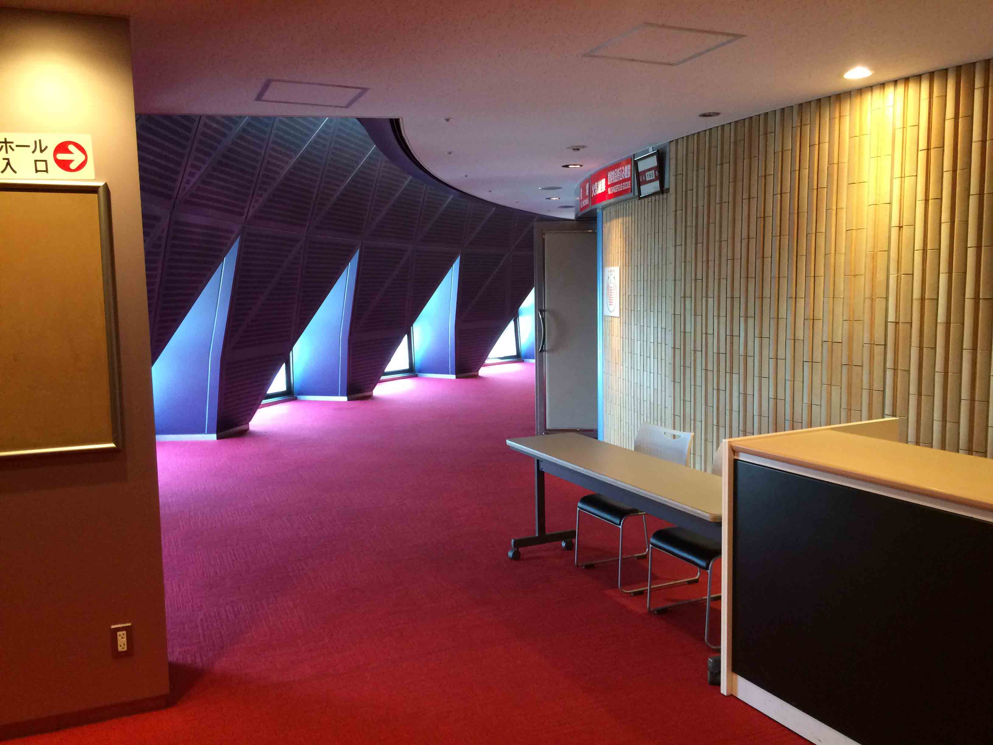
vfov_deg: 48.2
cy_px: 372
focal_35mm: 29
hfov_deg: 61.7
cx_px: 496
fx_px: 832
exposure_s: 1/33
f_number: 2.2
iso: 160
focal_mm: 4.15
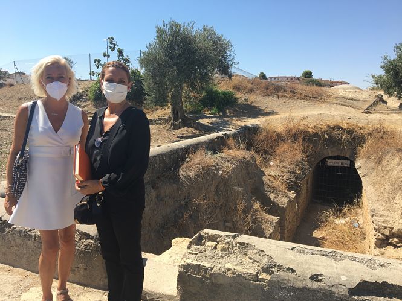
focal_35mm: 29
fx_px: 337
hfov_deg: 61.7
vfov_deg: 48.2
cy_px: 150
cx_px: 201
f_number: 2.2
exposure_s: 1/974
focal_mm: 4.15
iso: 25
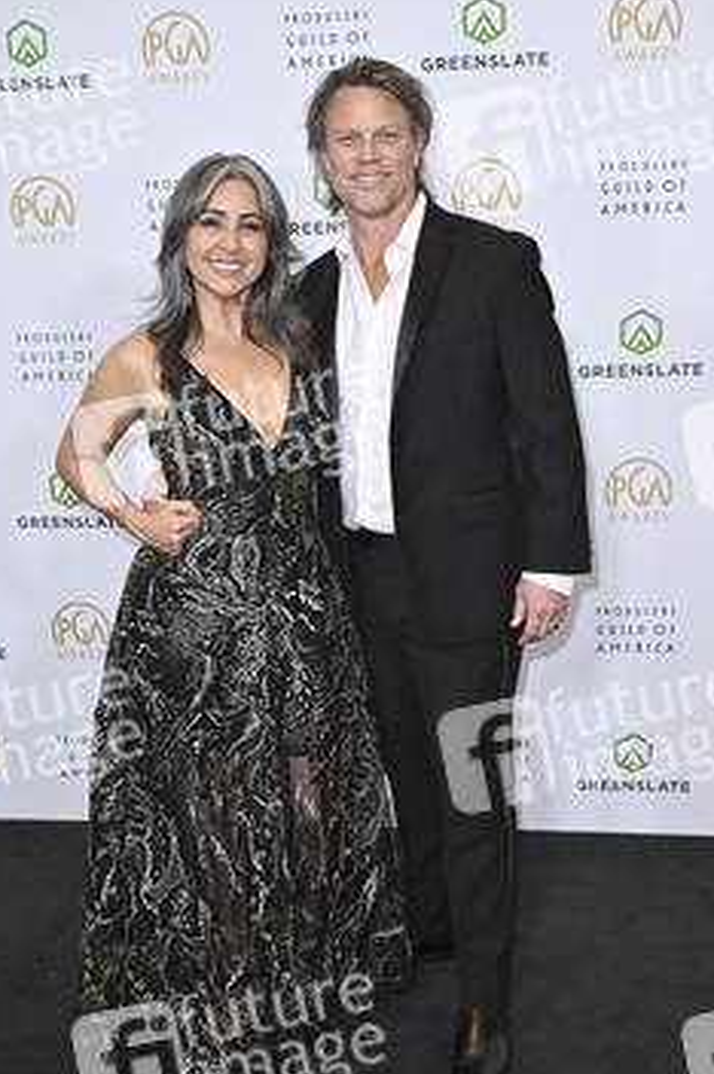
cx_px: 317
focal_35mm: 42
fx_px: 1252
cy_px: 589
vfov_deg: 46.4
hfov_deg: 31.8
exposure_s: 1/320
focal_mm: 37
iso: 2000
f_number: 5.6
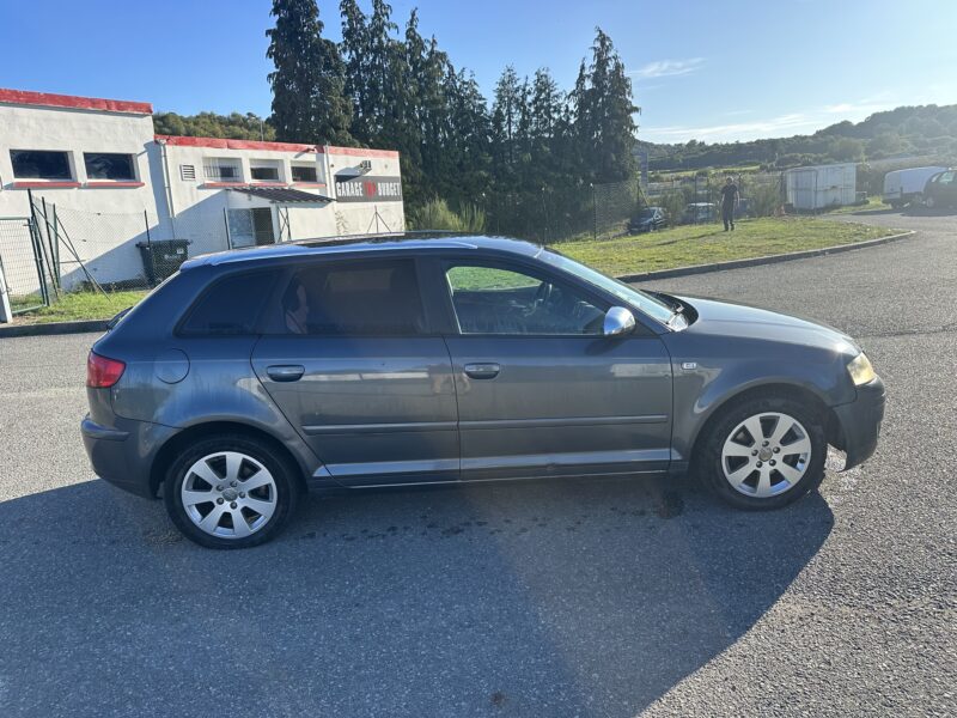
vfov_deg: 56.8
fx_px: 664
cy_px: 359
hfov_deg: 71.6
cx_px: 478
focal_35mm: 24
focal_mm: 6.86
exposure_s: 1/1664
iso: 80
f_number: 1.78
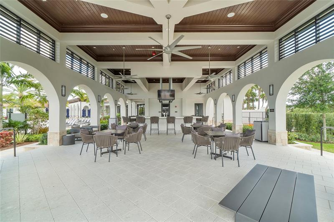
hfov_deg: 100.4
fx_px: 139
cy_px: 111
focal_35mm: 15
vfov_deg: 77.2
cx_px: 167
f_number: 11
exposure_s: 1/30
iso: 100
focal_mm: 10
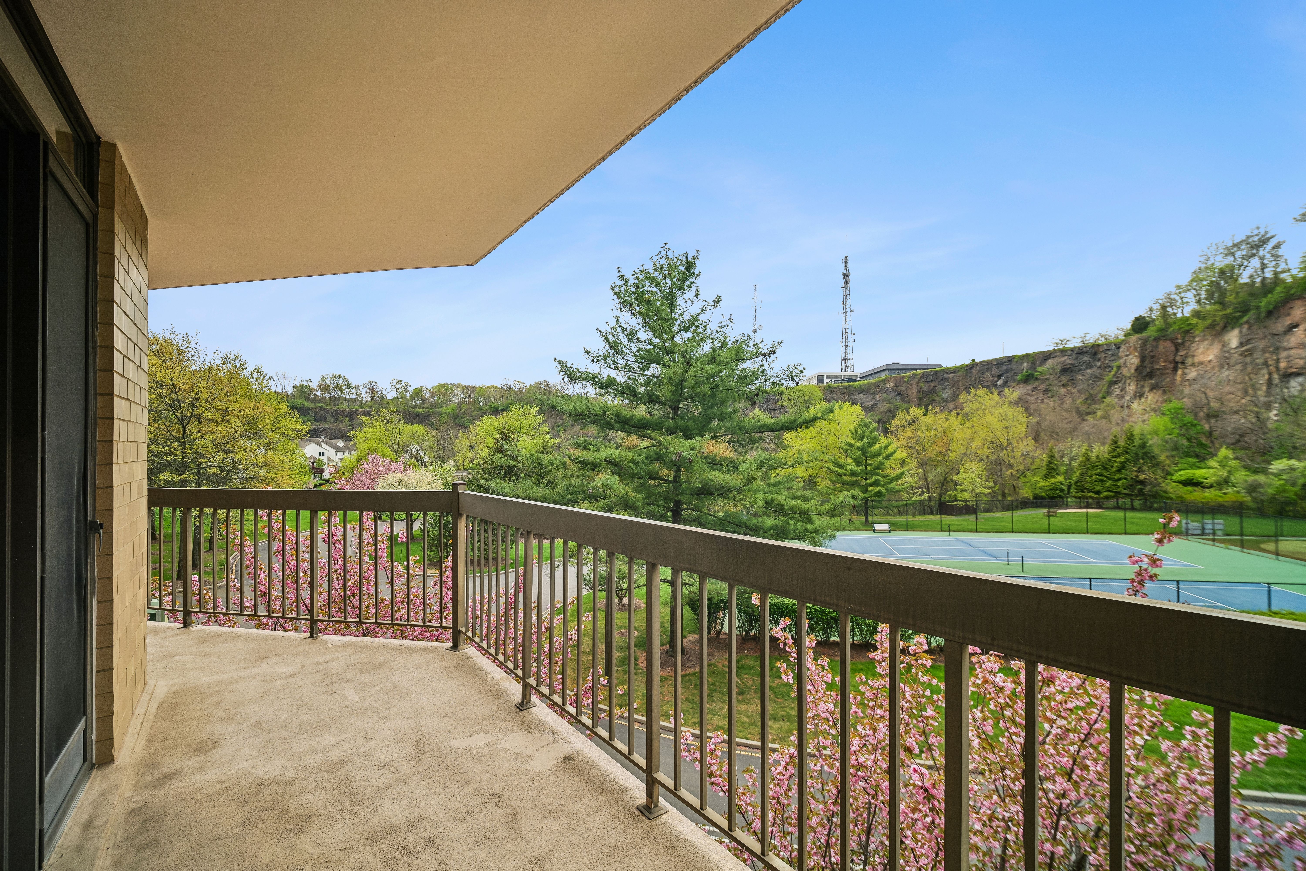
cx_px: 653
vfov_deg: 53.1
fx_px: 871
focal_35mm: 24
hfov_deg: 73.7
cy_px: 436
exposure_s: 1/640
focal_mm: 24
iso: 640
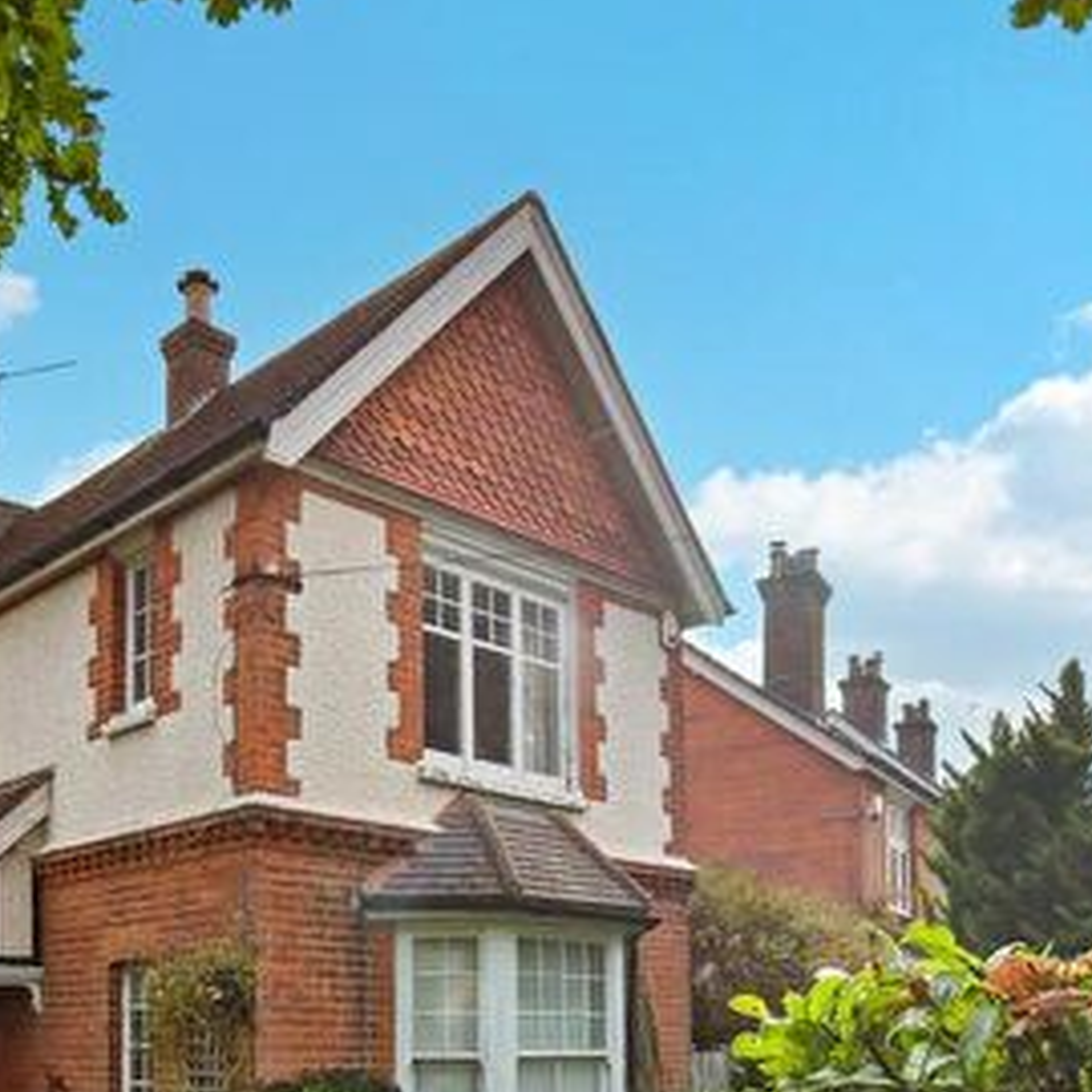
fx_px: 1178
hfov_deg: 48.9
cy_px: 908
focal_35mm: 33
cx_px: 360
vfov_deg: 46.5
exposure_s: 1/640
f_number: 8
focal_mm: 10
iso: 400
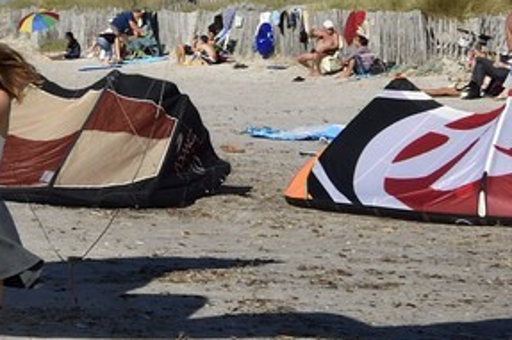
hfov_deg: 11.7
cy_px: -183
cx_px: -824
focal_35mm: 134
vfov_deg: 9.9
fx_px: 1905
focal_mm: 24
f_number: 14
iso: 200
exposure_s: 1/320
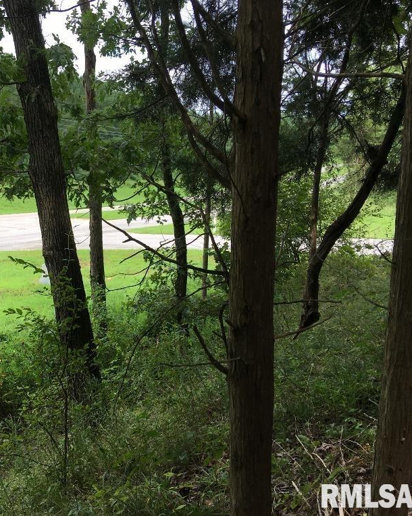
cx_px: 78
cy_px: 259
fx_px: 579
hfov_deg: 37.6
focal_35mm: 38
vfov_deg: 47.9
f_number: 2.2
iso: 25
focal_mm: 4.15
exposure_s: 1/527
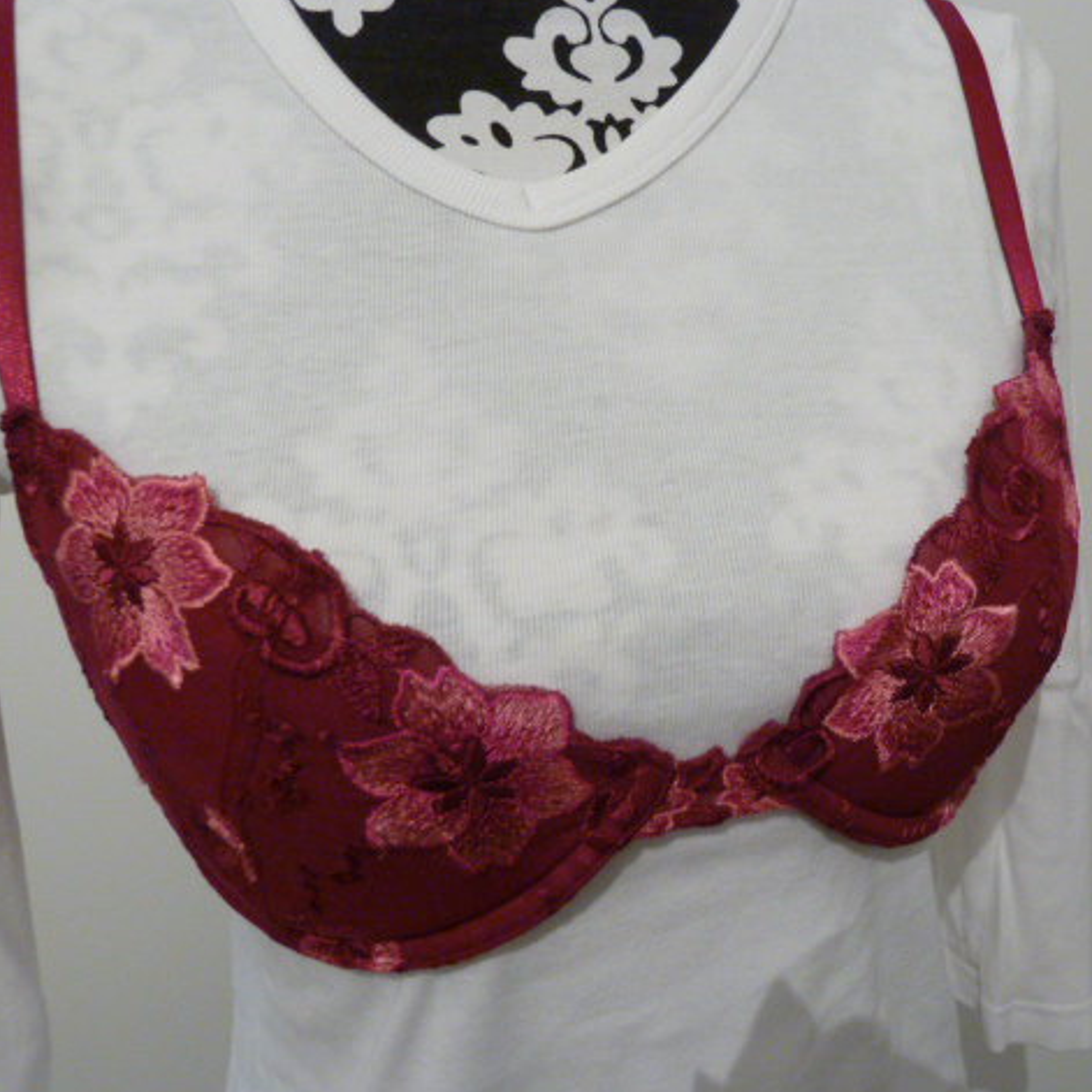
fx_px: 1071
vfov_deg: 54.0
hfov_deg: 54.0
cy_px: 540
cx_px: 575
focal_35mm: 30
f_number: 3.3
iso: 400
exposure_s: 1/10
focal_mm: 4.1
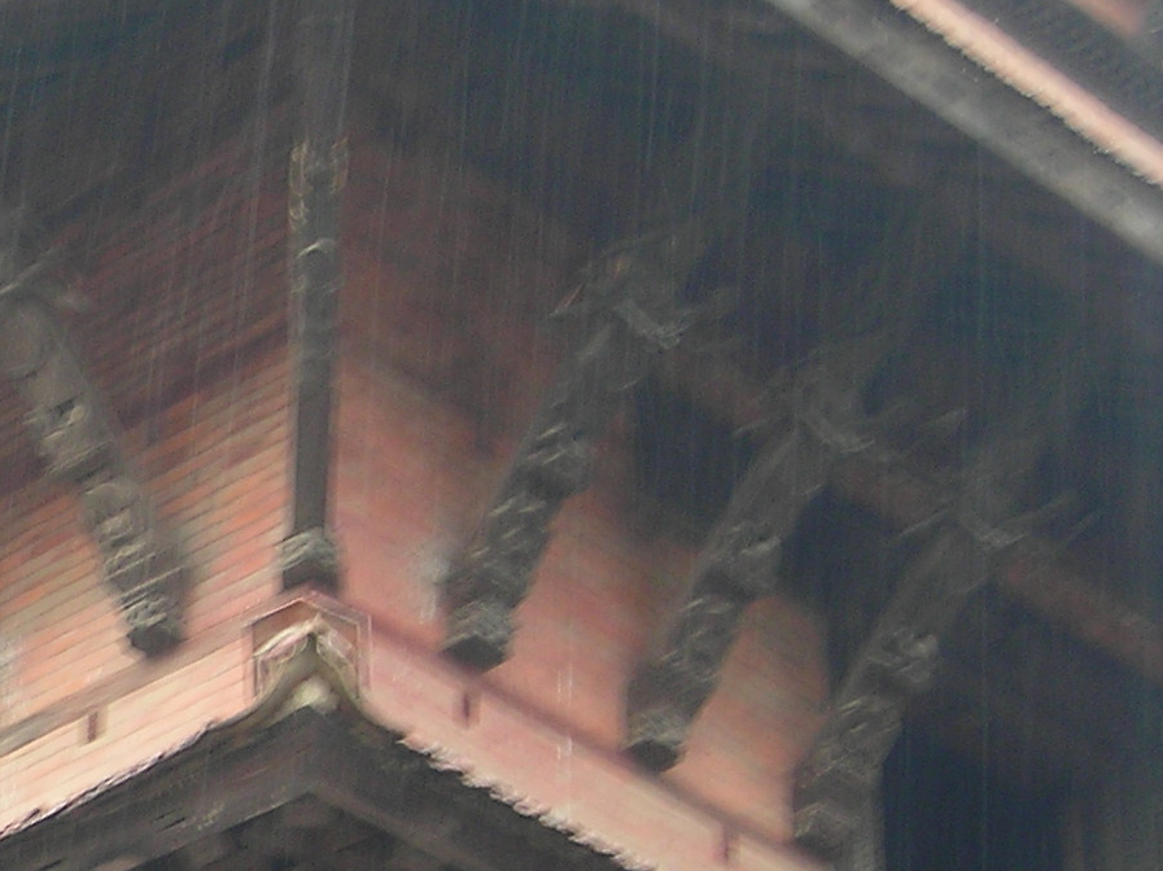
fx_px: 5340
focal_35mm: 159
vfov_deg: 9.3
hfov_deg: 12.0
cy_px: 844
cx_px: -427
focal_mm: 9.1
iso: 50
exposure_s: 1/13.3
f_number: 3.6
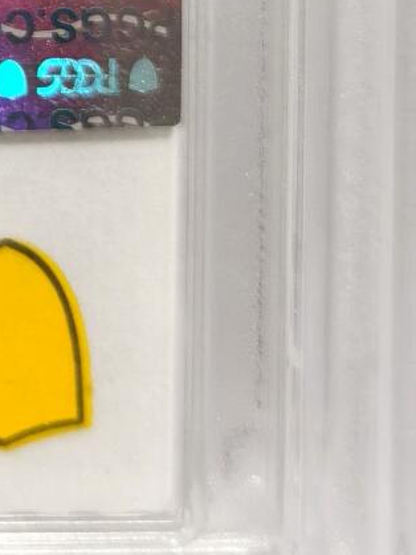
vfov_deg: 8.2
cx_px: -448
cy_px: -453
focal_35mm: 232
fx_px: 3719
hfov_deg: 6.2
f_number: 16
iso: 125
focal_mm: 5.56
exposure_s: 1/100
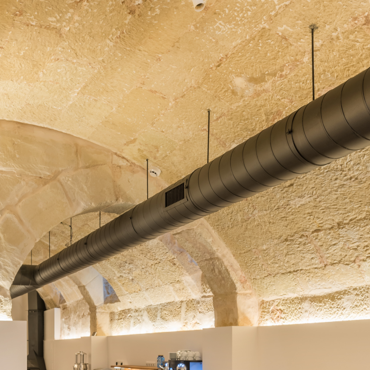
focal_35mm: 46
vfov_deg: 34.5
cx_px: 129
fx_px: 556
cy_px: 341
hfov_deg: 36.5
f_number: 7.1
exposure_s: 1/2.5
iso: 100
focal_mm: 19
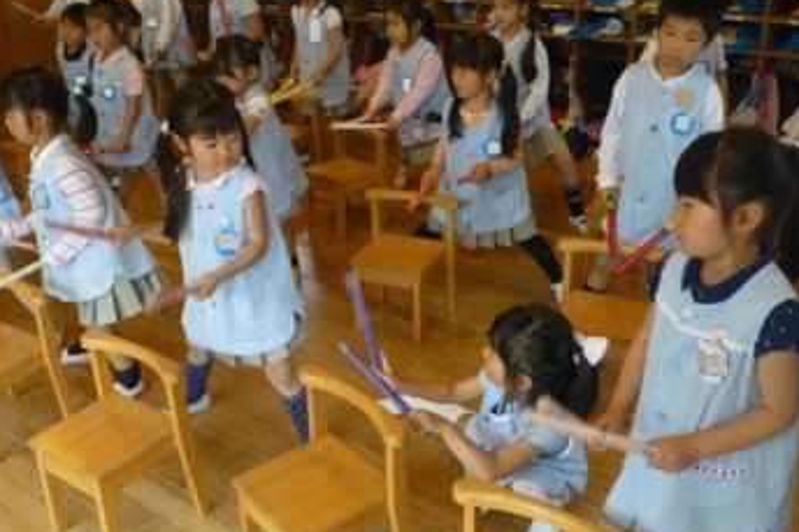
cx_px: 400
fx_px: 821
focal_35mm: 37
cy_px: 272
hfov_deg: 51.9
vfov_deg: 35.9
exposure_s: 1/125
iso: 800
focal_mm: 6.1
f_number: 3.7
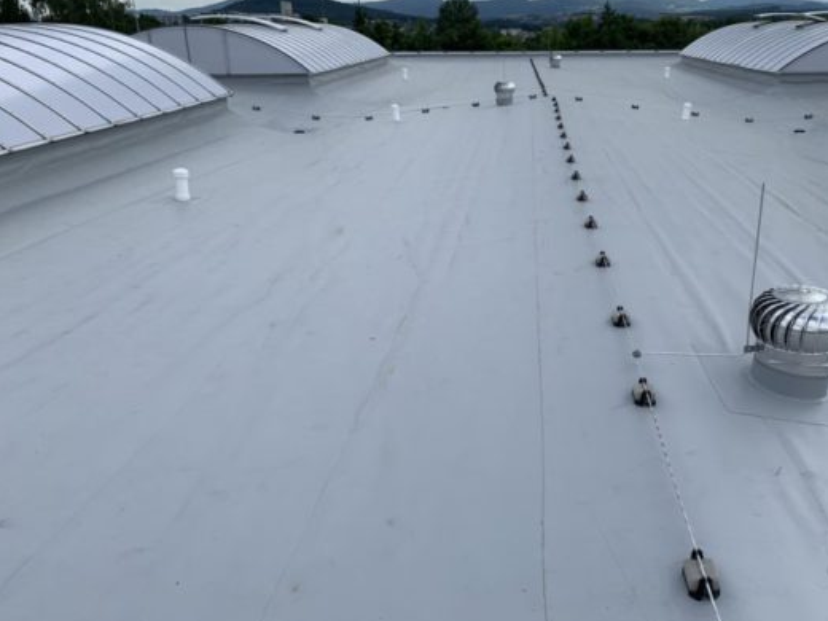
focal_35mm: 31
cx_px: 490
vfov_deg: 45.4
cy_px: 302
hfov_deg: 58.0
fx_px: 742
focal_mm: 4.25
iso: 25
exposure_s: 1/3086
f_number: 1.8
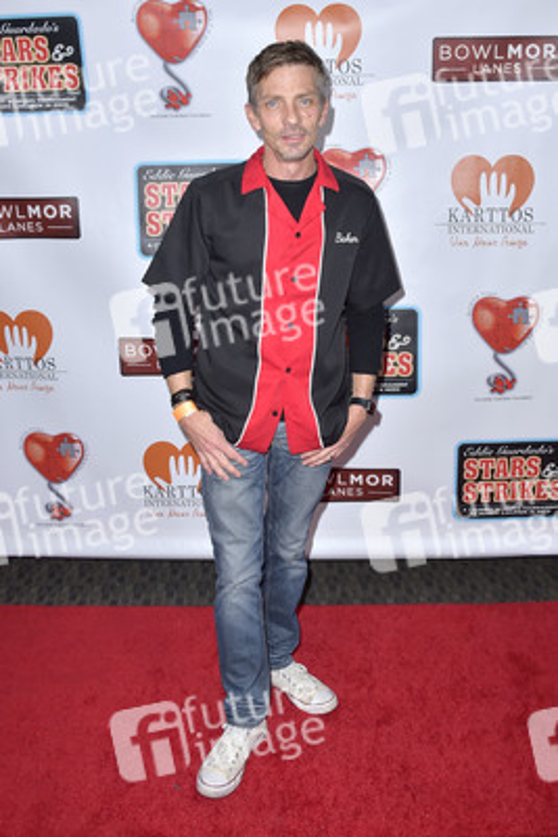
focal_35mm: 28
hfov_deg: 46.4
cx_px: 279
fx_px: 650
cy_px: 418
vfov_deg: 65.5
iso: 320
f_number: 7.1
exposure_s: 1/250
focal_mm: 28
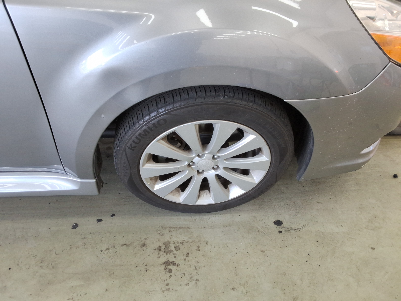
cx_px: 200
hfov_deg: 63.4
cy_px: 150
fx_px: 324
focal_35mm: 28
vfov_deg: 49.7
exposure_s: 1/60
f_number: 1.9
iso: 36
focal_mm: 2.91
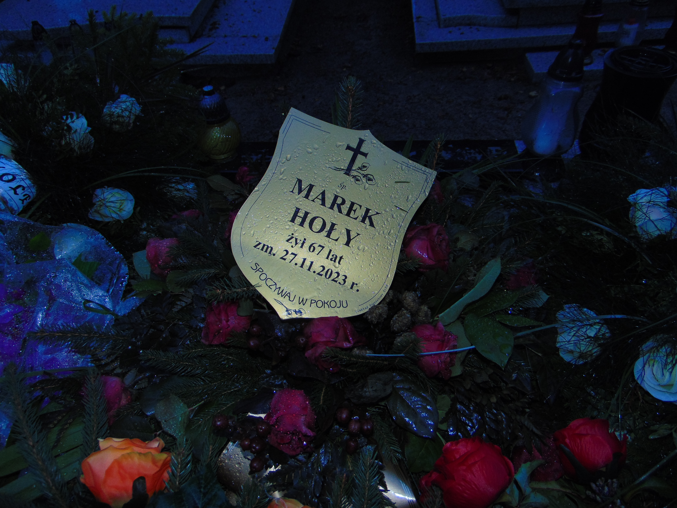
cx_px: 338
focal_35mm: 25
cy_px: 254
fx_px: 489
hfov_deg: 69.4
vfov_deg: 54.9
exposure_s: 1/30
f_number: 3
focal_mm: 4.5
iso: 80
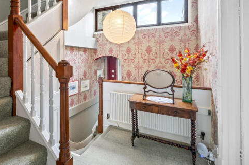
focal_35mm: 19
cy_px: 59
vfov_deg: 63.3
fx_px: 131
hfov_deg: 86.2
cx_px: 104
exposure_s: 2.5
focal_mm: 14
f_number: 16
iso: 200
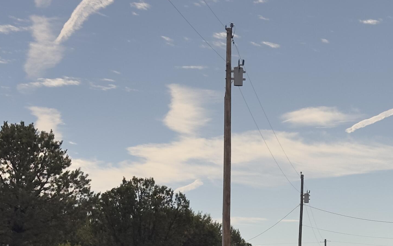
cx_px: 377
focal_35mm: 106
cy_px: 270
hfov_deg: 19.2
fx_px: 1135
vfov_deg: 12.1
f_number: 1.78
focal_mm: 6.86
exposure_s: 1/7634
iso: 64
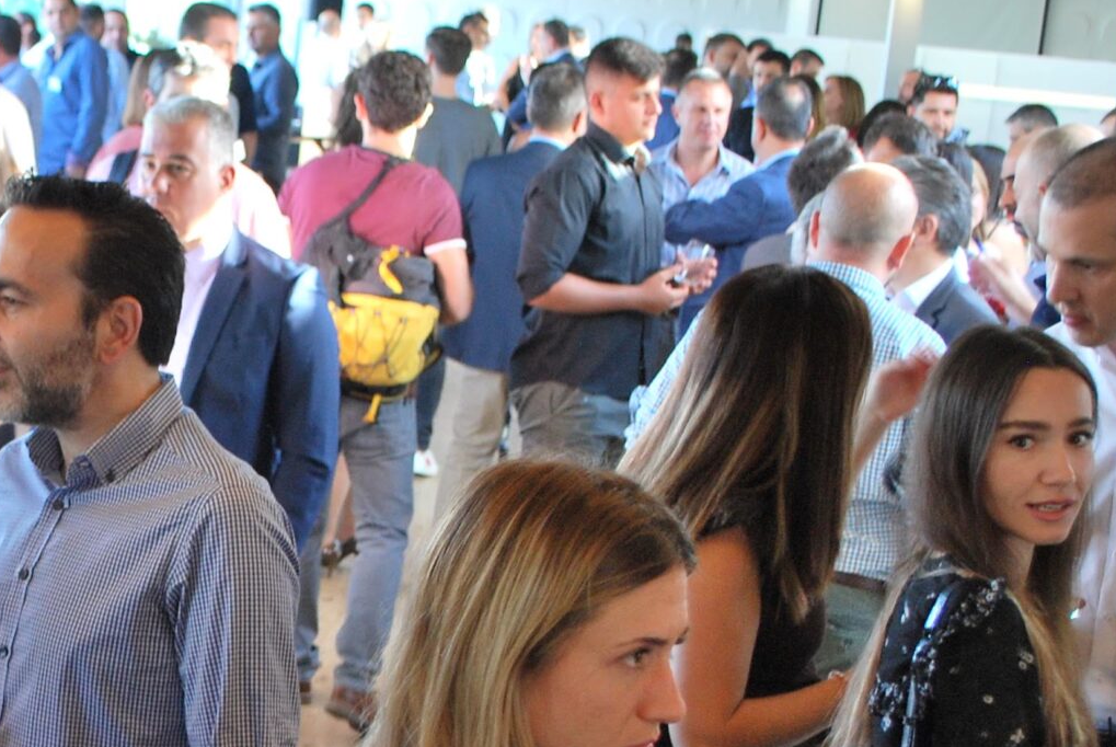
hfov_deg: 20.2
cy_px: 673
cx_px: 4
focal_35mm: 98
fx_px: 3041
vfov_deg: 13.9
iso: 400
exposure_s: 1/50
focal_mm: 26
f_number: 4.2
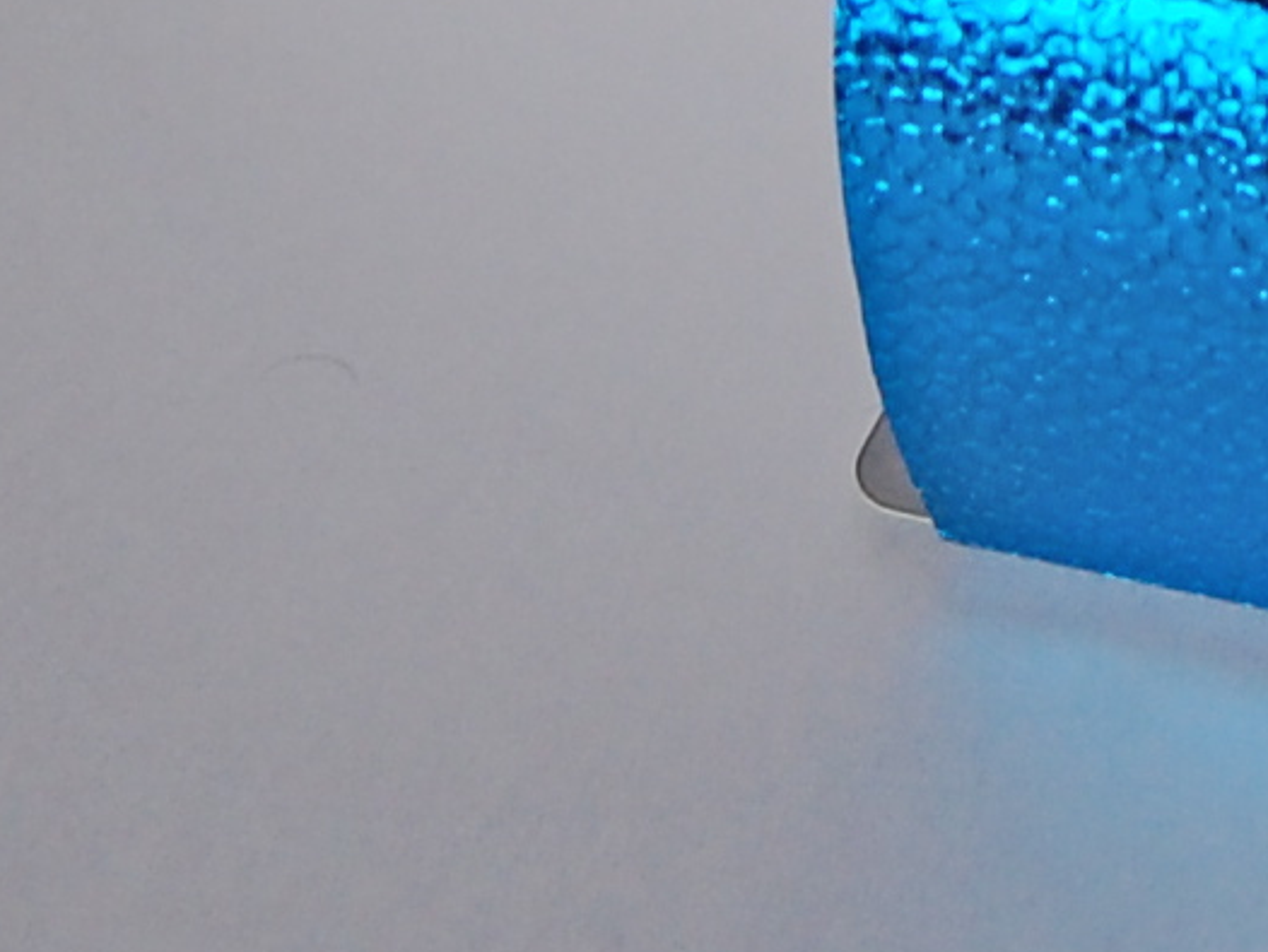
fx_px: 5827
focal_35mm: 159
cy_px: -872
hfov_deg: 12.0
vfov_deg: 8.9
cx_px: 1771
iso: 400
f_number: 4
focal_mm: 24
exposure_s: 1/40
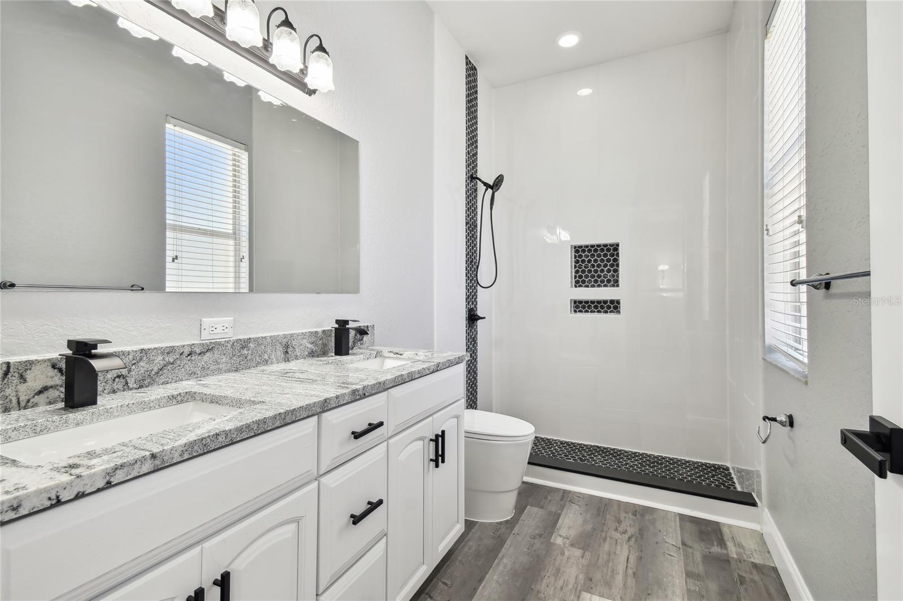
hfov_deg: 100.4
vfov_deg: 77.3
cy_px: 300
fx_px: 376
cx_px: 452
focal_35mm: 15
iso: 100
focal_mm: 10
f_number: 7.1
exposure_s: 1/10
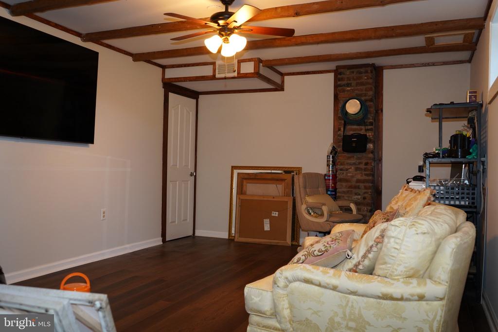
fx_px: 429
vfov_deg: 42.3
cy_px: 166
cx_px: 249
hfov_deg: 60.3
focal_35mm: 31
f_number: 4
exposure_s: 1/60
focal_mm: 31
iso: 1000
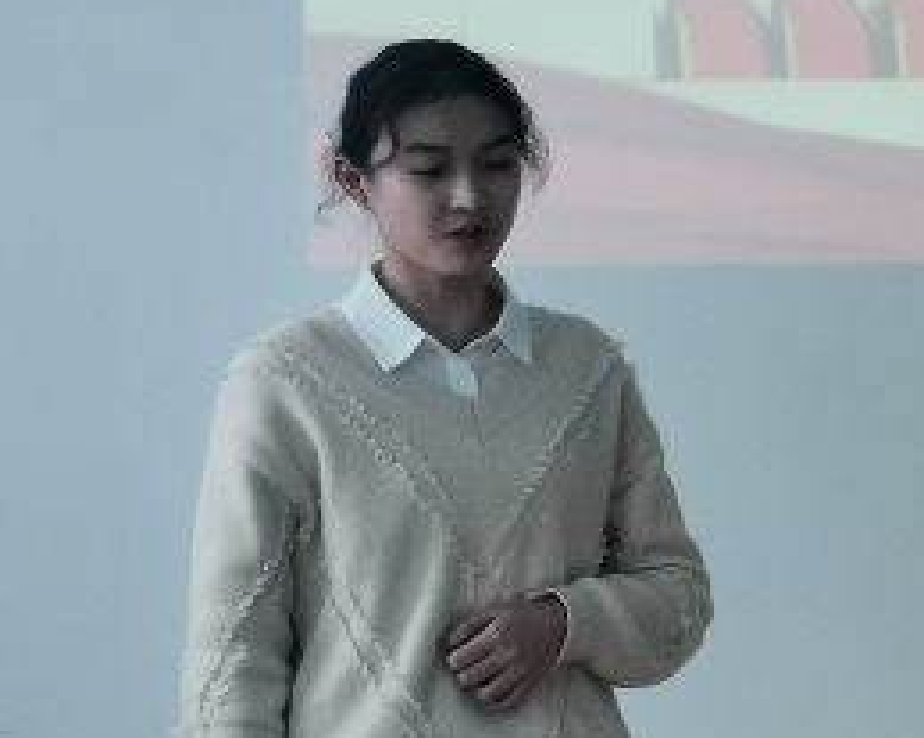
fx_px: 6615
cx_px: 1042
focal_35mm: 242
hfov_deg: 7.9
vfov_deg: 6.4
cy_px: 18
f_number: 2.4
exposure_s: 1/50
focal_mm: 7.48
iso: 200
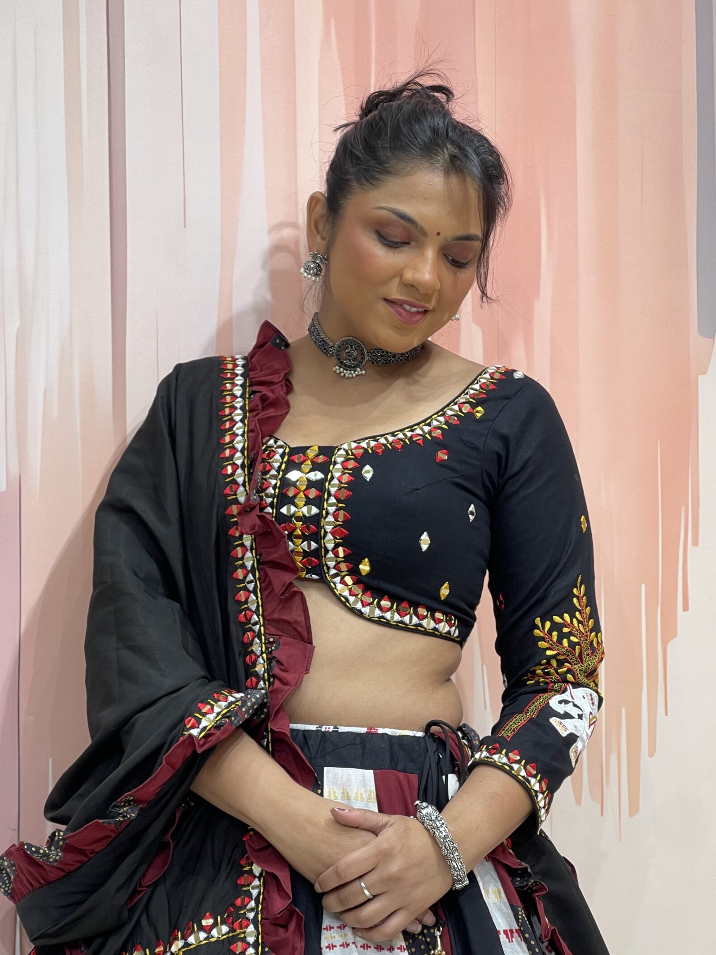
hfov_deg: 19.1
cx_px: 347
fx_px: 2124
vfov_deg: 25.3
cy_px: 510
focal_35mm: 77
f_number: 2.2
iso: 32
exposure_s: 1/100
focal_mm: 7.5
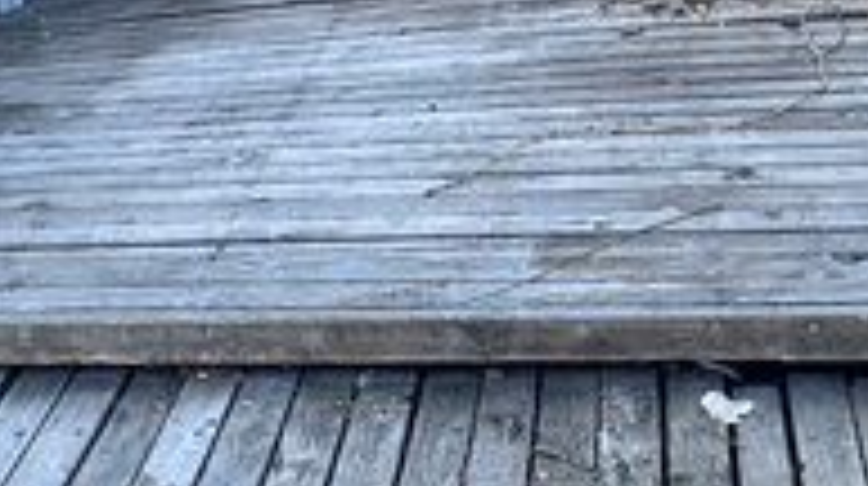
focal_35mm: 81
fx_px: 1862
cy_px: -9
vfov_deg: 14.6
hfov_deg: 26.2
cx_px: 477
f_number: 2.2
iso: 40
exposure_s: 1/122
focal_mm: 2.22
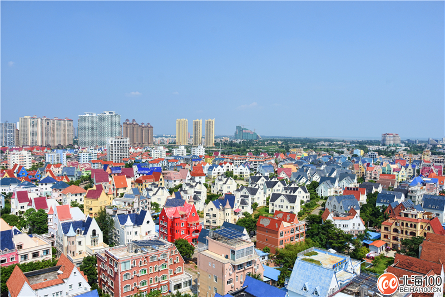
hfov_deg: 67.4
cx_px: 222
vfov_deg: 47.9
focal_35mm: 27
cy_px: 148
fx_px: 334
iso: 200
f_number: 8
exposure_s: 1/800
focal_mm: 18
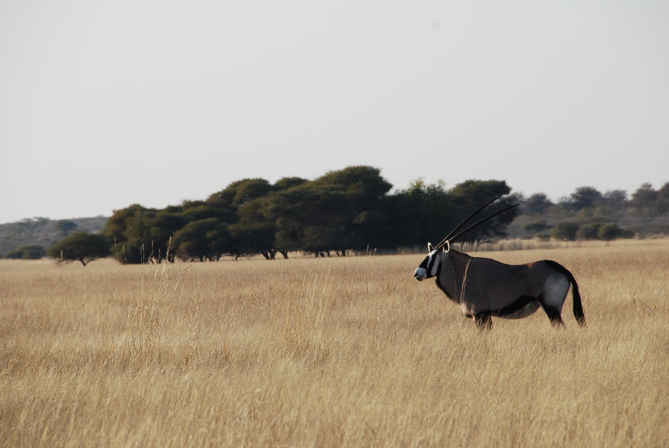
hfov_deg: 6.9
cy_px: 224
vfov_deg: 4.6
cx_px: 334
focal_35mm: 300
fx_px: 5582
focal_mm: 200
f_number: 10
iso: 200
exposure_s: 1/250
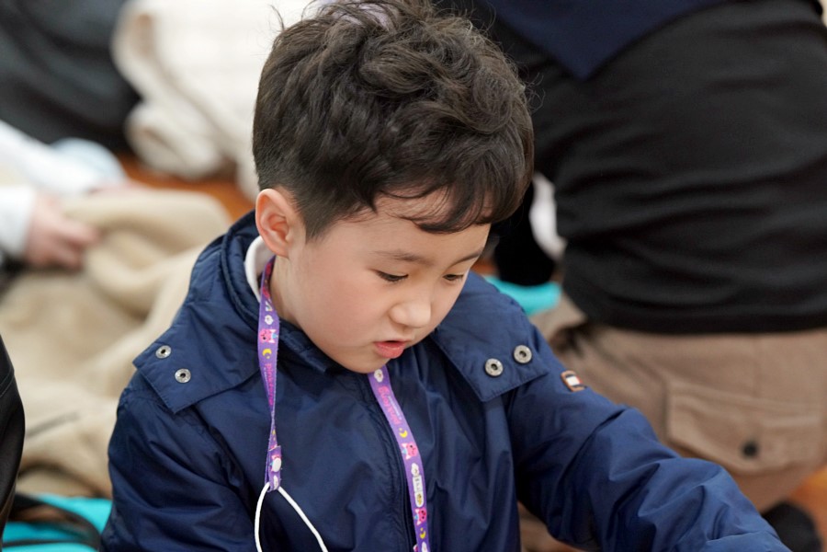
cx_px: 414
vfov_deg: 10.3
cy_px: 276
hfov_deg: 15.4
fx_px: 3055
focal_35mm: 133
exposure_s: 1/160
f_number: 4
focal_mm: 133
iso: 3200
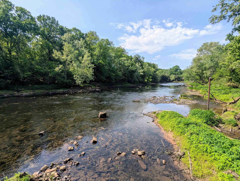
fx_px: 111
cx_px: 120
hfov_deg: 94.4
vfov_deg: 78.2
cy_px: 90
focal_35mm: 16
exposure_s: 1/1550
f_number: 2.2
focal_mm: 2.35
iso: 51
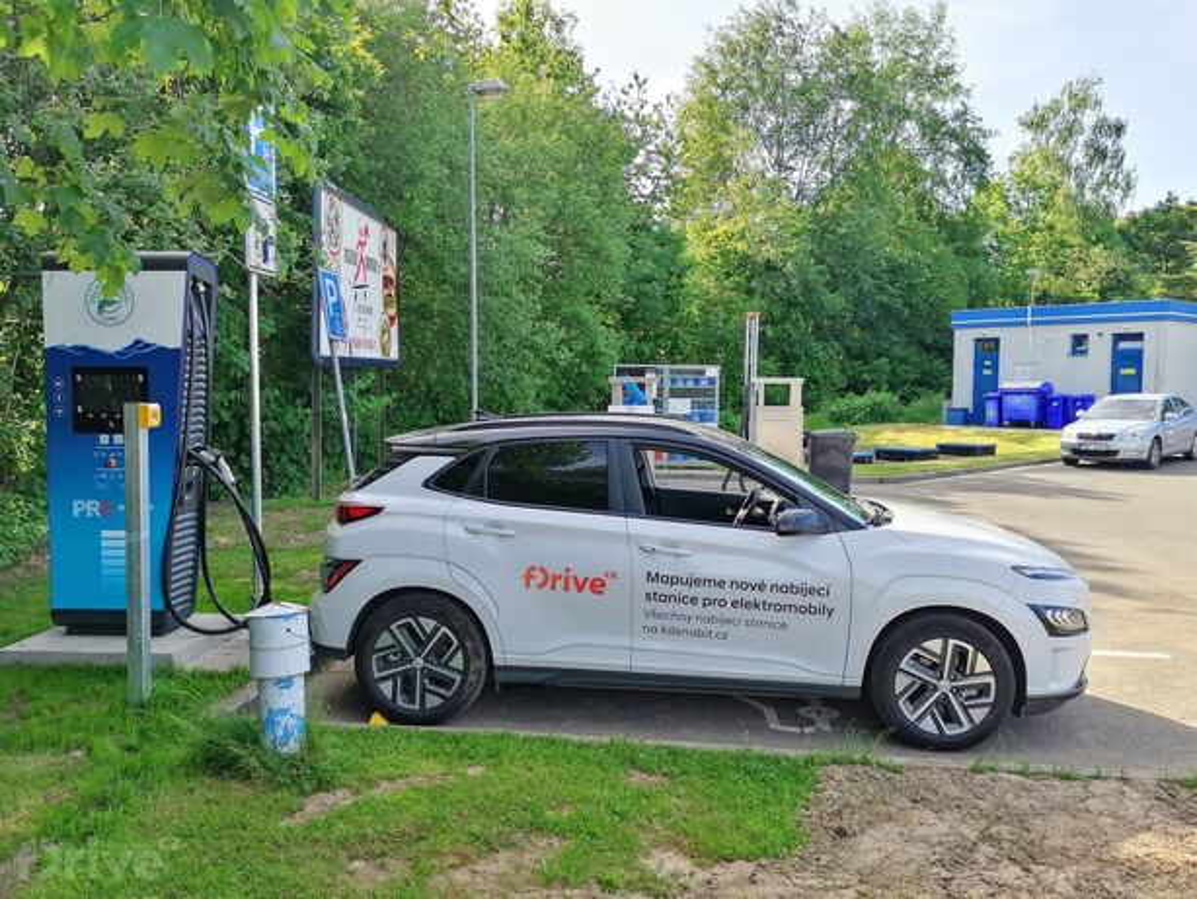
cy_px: 450
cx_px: 598
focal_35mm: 32
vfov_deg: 44.2
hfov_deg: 56.8
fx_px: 1107
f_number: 1.8
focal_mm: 5.3
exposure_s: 1/411
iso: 50
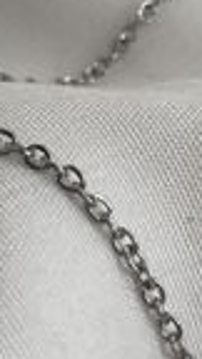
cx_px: 204
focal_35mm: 113
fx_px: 1076
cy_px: 308
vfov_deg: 18.7
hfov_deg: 10.6
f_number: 1.8
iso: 25
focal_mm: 3.99
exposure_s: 1/100
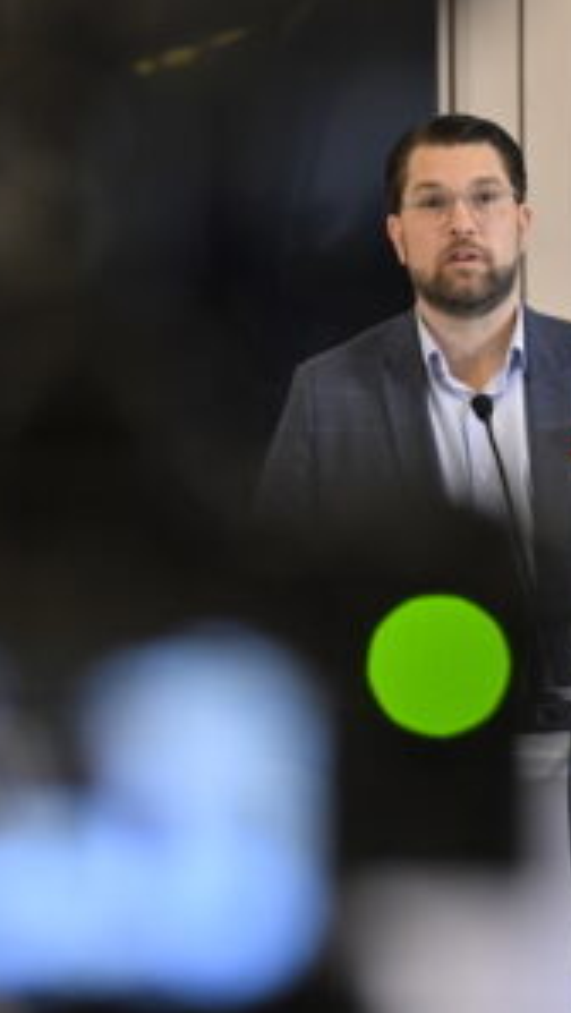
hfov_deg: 7.0
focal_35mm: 174
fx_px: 4676
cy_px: 506
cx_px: 133
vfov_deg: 12.4
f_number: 4
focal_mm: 110
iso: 4000
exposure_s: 1/250
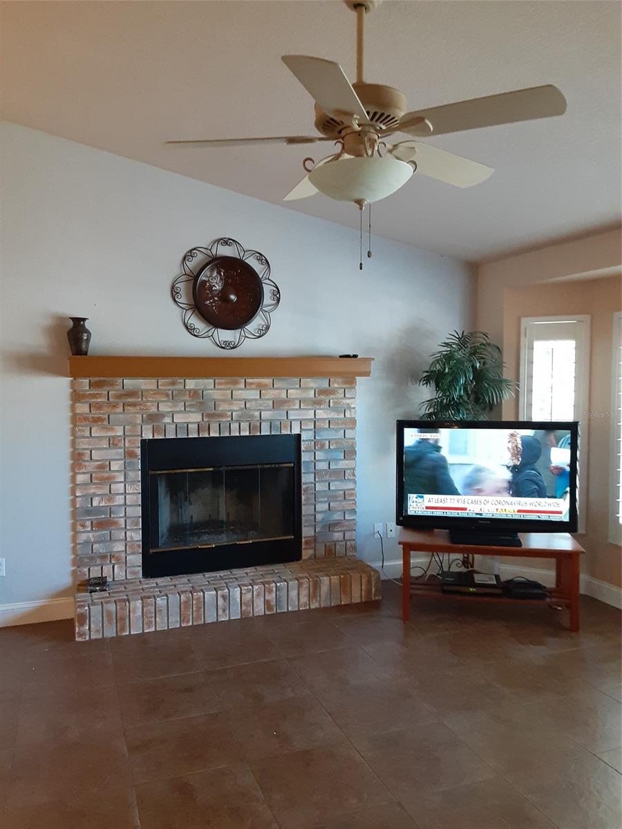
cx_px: 311
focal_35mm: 27
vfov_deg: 65.3
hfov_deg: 51.4
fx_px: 647
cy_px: 414
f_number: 1.9
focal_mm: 2.91
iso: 250
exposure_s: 1/40
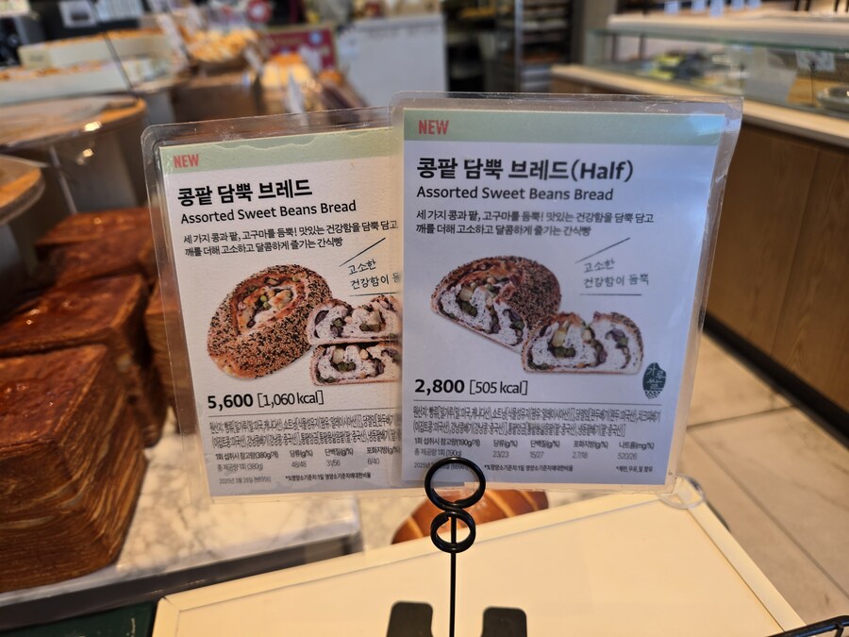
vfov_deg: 58.9
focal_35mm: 23
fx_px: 564
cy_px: 318
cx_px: 424
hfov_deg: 73.9
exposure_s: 1/120
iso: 25
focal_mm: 5.4
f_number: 1.8
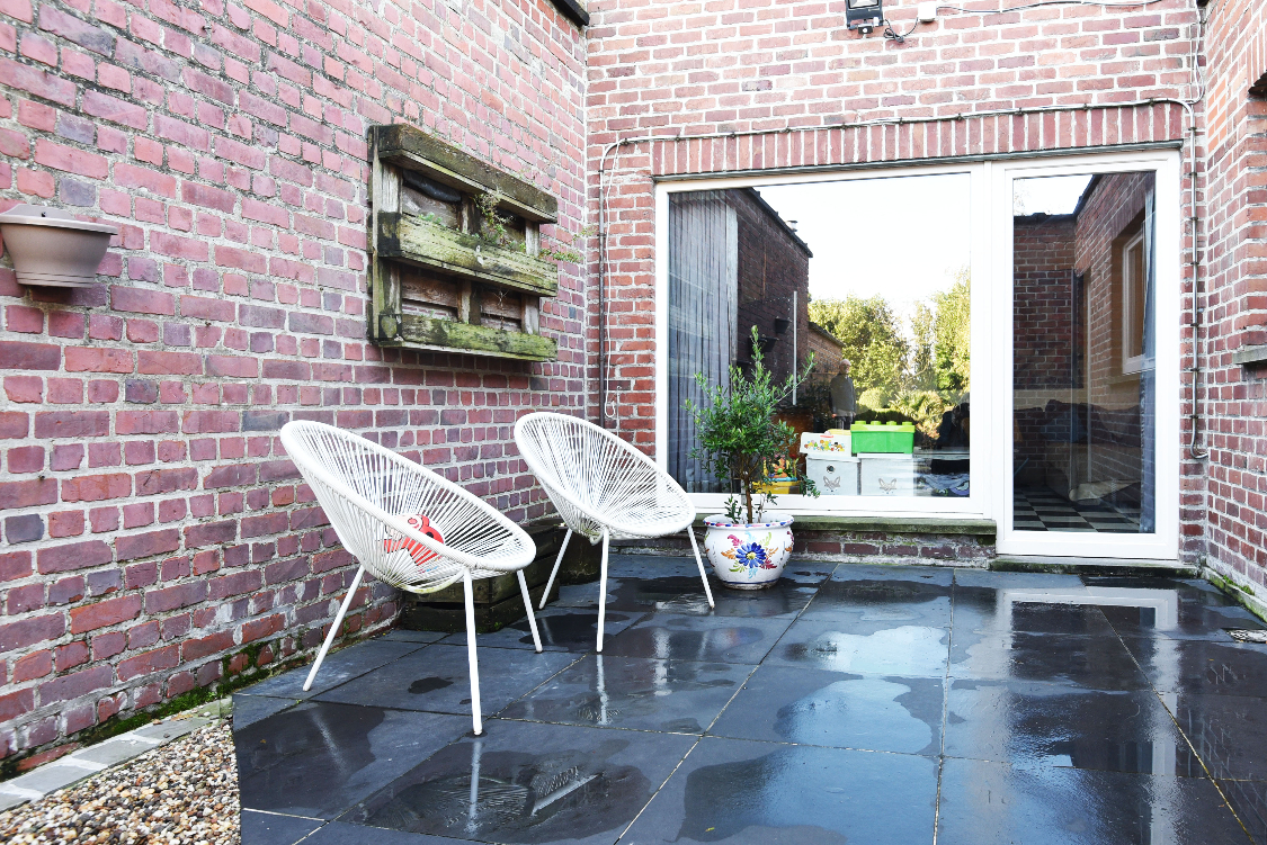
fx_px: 810
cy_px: 407
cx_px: 770
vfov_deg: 55.1
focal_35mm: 23
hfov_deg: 75.1
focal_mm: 16
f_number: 5
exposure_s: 1/100
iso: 400
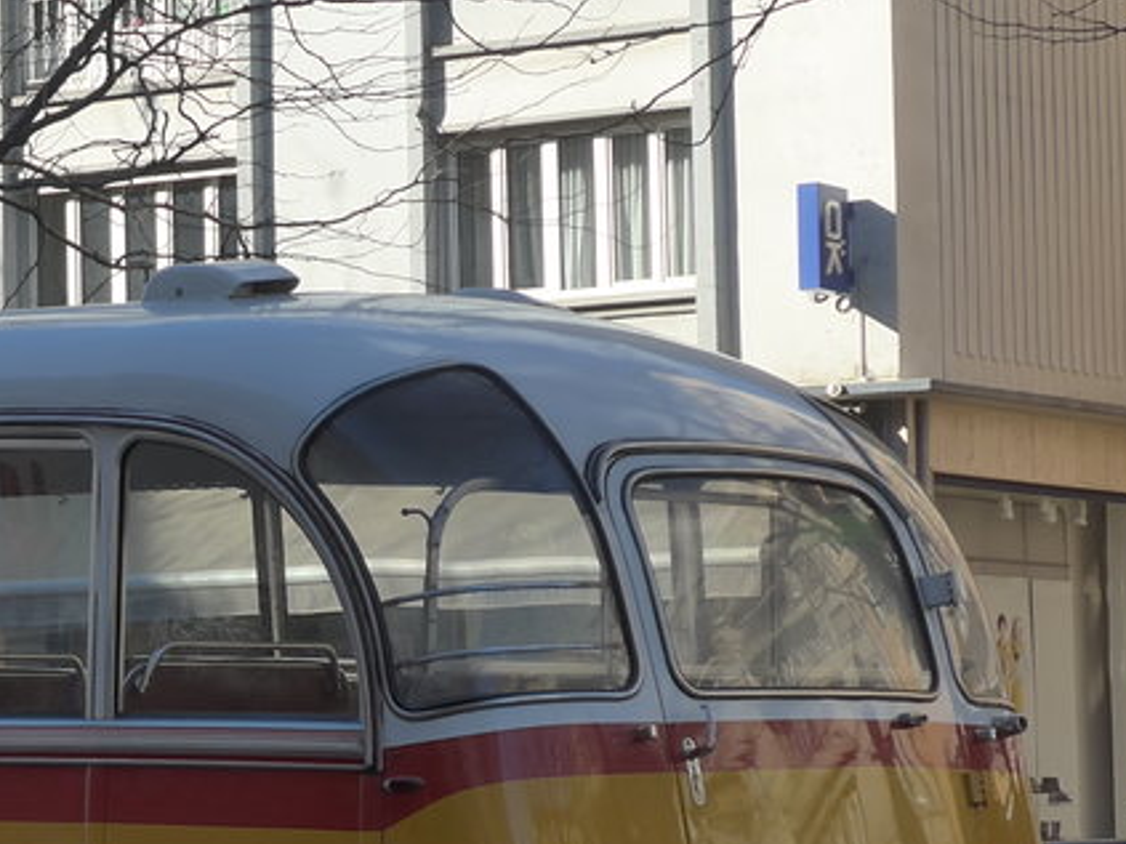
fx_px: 4520
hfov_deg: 13.8
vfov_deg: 10.7
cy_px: 548
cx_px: -261
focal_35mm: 139
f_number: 3.5
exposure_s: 1/640
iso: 160
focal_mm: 10.1
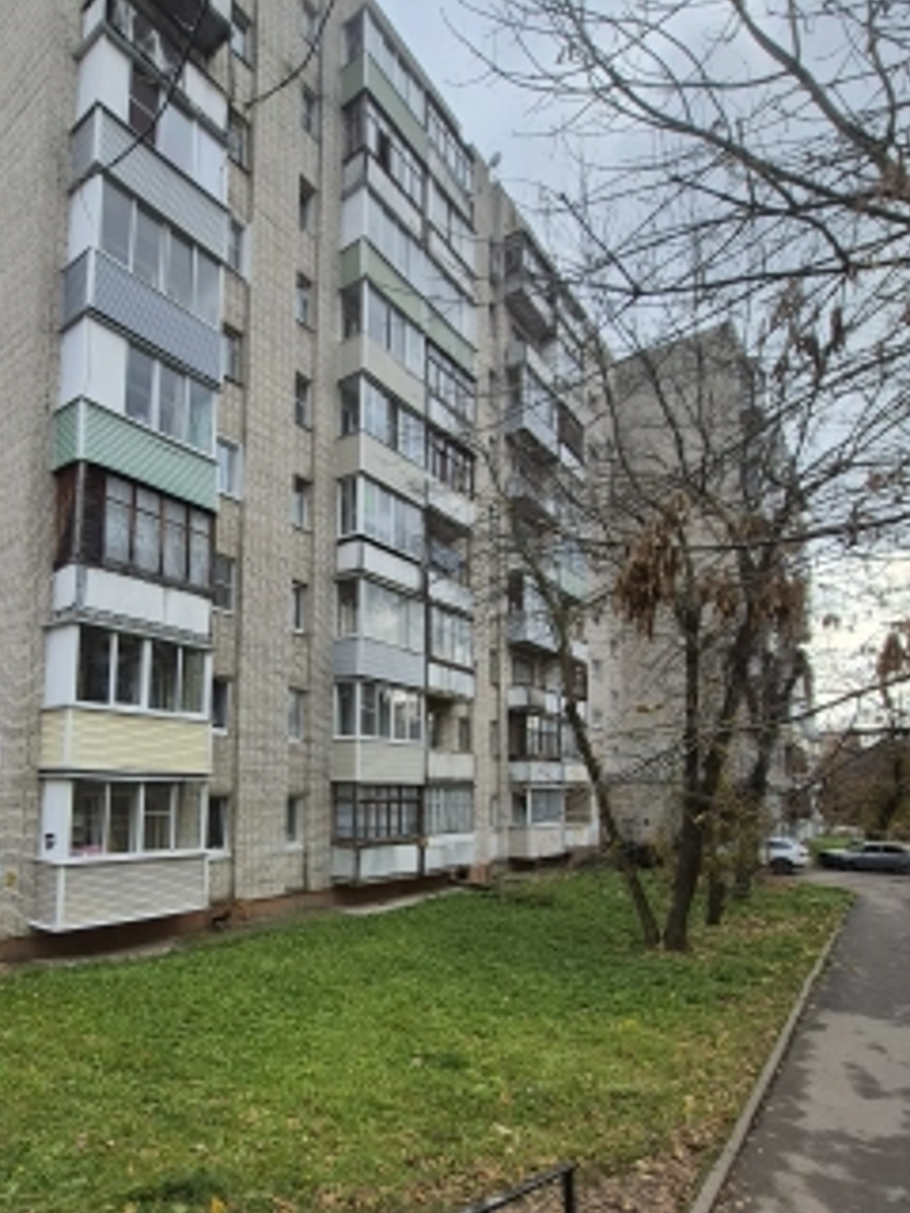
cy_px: 709
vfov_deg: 83.9
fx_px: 666
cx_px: 309
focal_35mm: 19
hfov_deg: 67.0
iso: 50
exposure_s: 1/618
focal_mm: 1.74
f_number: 2.2
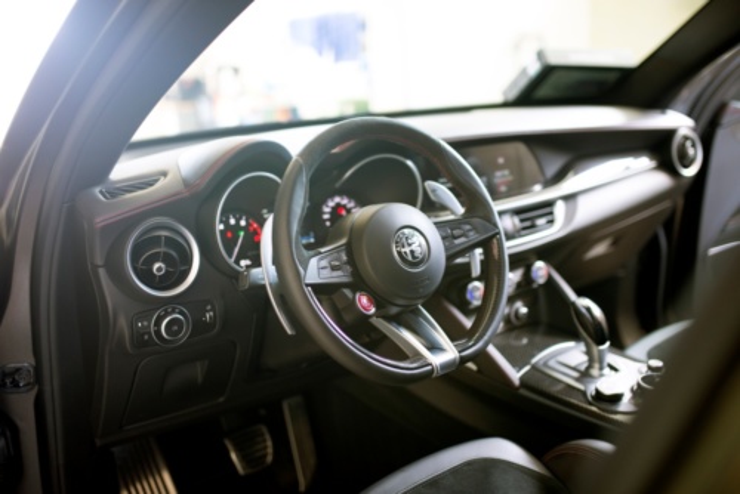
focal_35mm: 35
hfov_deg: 54.4
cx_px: 370
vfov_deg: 37.9
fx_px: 720
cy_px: 247
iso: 800
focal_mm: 35
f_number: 1.8
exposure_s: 1/50
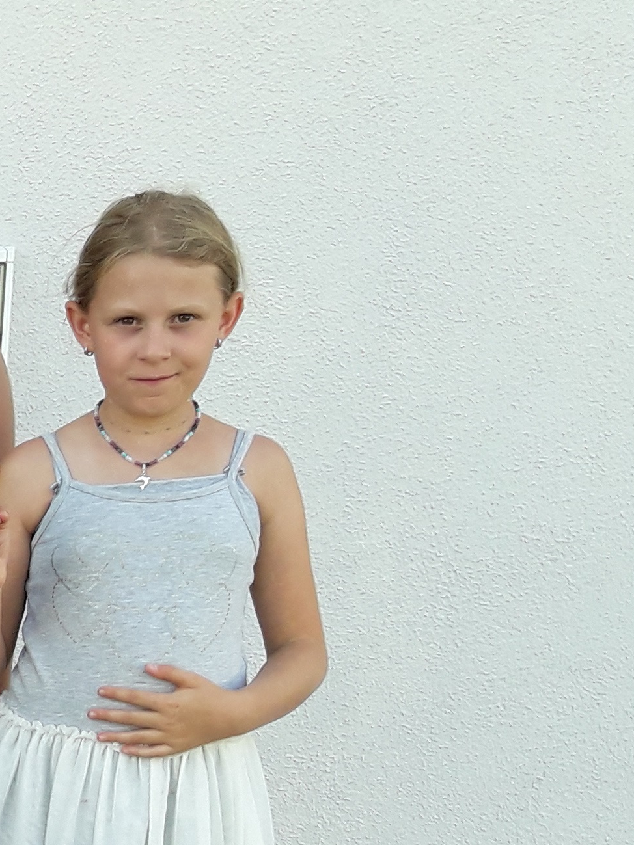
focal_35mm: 89
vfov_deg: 20.8
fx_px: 2174
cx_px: -659
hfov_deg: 13.9
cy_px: 965
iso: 40
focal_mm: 3.7
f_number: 1.9
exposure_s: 1/253
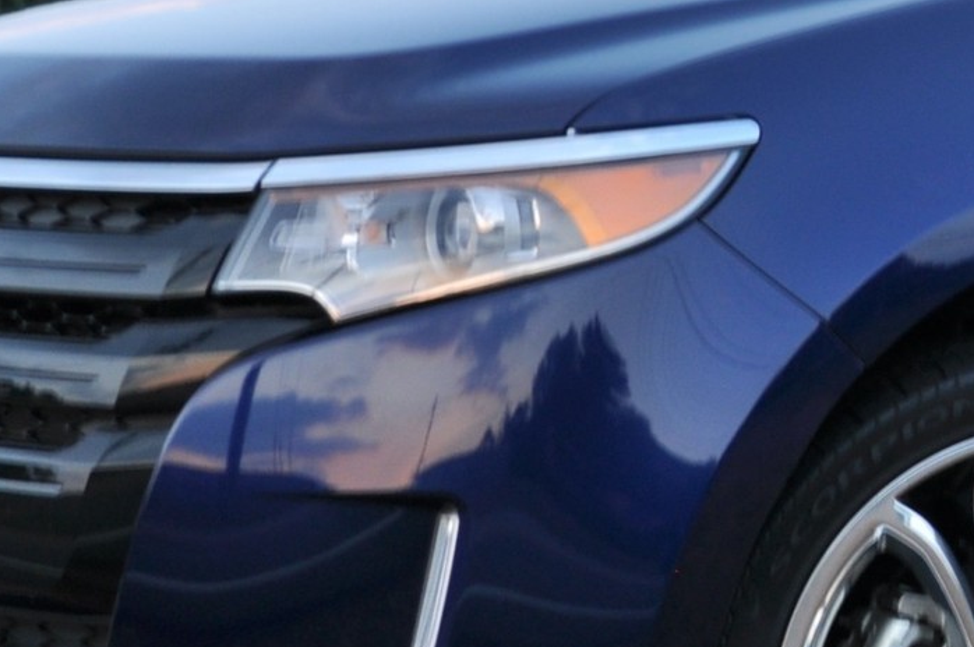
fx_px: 4649
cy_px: 242
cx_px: 1348
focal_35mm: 172
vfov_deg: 8.0
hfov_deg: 11.6
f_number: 4.8
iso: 200
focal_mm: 32
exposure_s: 1/60
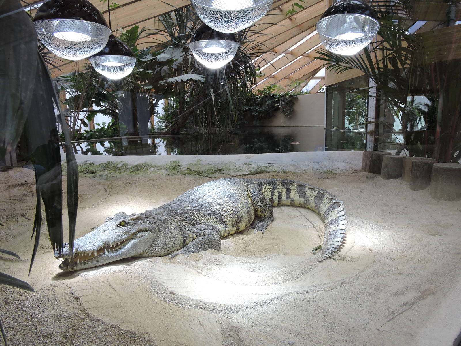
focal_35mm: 24
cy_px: 173
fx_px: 320
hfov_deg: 71.6
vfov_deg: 56.8
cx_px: 230
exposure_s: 1/160
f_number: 3.3
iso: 100
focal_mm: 4.3
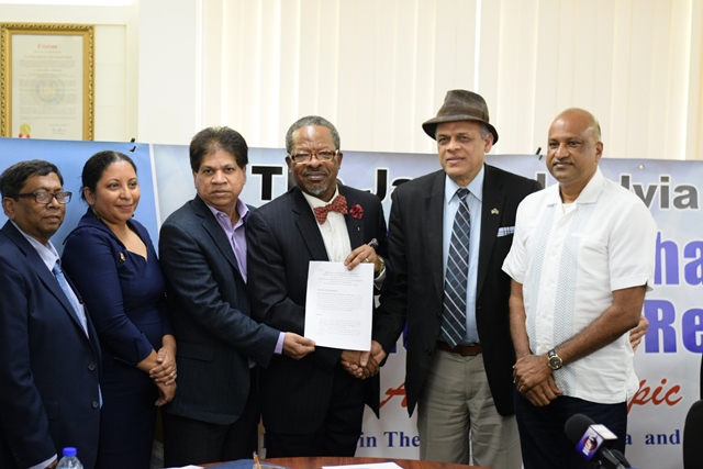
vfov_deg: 18.2
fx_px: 1465
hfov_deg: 27.0
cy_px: 234
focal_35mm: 75
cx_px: 352
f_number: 1.8
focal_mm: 50
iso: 1600
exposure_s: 1/250
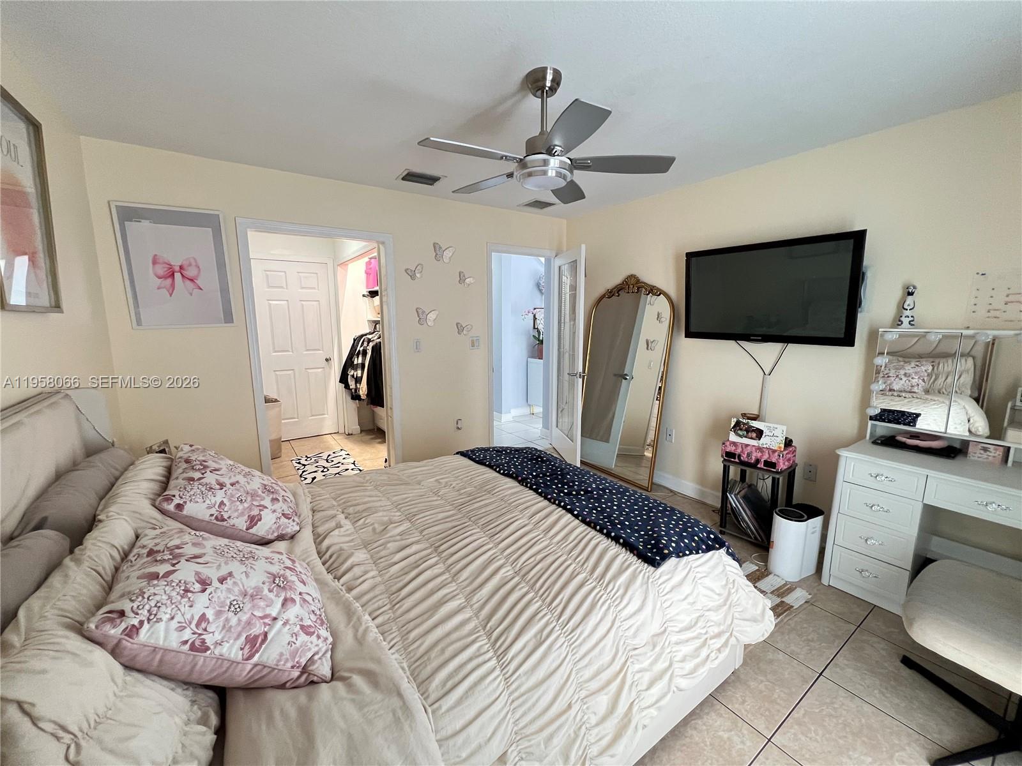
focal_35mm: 13
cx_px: 511
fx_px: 384
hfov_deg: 106.2
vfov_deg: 89.9
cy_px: 383
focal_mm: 1.57
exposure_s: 1/60
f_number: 1.8
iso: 250
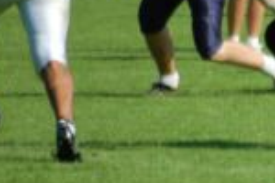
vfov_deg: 1.0
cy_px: 71
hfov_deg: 1.5
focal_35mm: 1352
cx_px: 346
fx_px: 10327
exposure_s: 1/1000
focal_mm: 300
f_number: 5.6
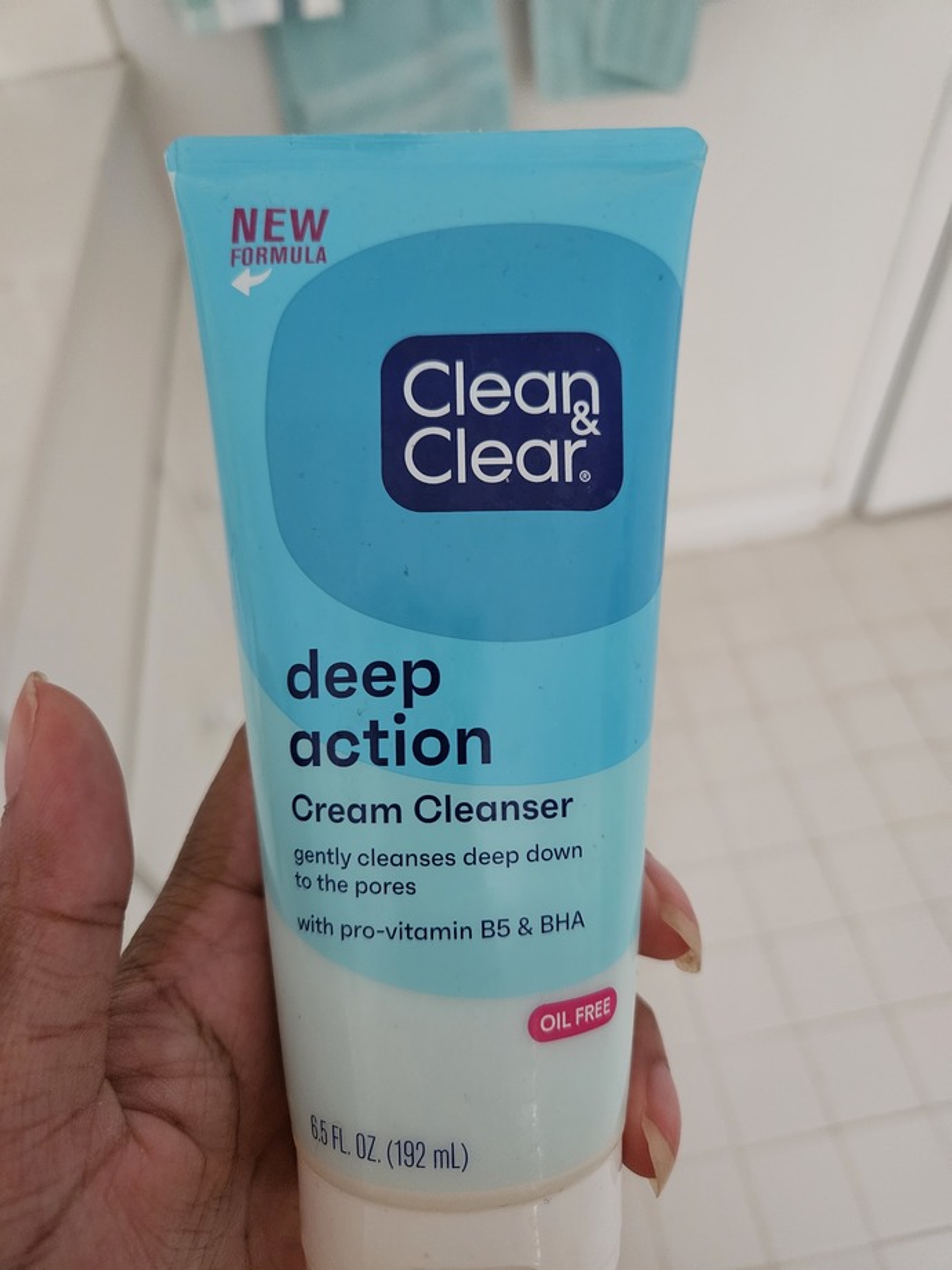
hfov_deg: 58.9
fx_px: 843
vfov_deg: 73.9
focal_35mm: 23
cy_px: 635
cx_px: 476
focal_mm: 5.4
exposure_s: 1/40
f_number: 1.8
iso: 640
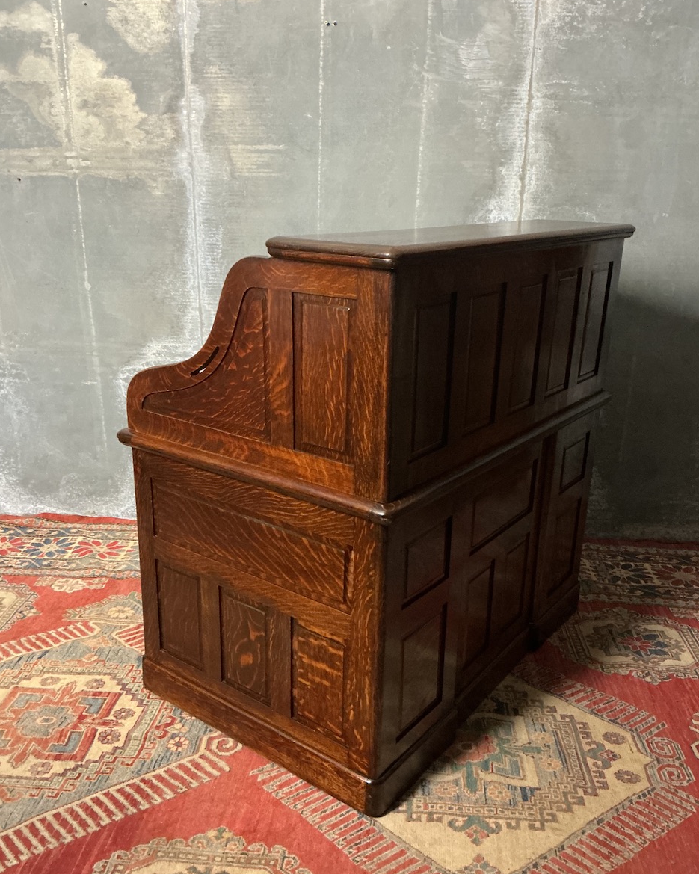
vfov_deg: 57.2
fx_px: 802
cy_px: 456
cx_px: 349
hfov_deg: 47.1
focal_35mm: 31
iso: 320
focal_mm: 3
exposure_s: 1/25
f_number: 1.8
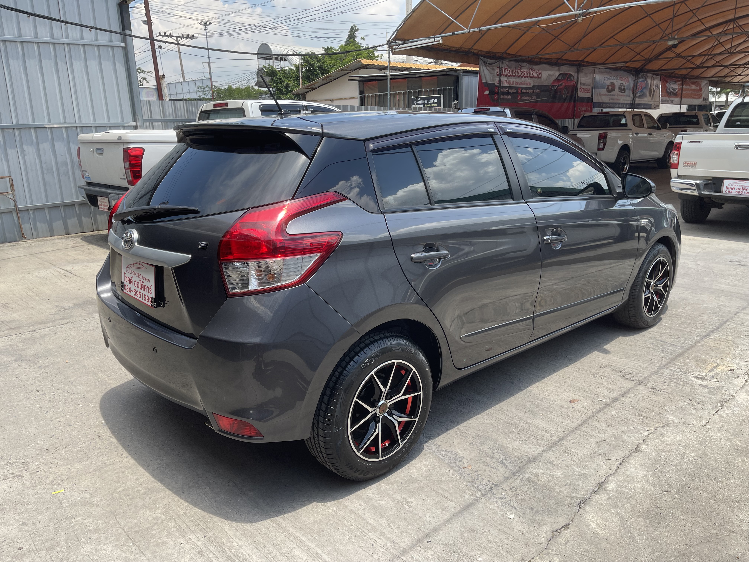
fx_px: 541
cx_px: 374
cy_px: 281
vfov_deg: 54.9
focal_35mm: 25
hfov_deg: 69.4
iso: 32
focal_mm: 5.1
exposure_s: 1/1238
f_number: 1.6
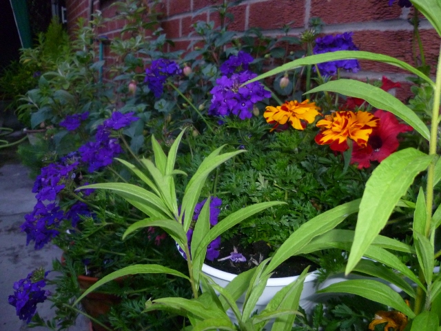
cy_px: 166
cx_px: 220
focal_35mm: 28
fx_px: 357
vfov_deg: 49.7
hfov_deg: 63.4
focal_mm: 5
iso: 400
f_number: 2.8
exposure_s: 1/30
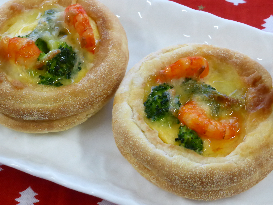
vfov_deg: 14.2
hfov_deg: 18.9
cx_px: 121
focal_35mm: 104
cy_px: 86
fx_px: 820
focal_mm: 13.3
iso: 400
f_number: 5
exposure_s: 1/30
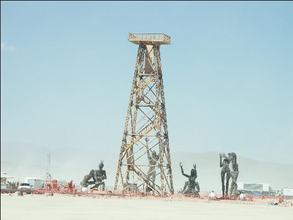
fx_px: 1439
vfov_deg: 8.7
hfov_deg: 11.6
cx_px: 146
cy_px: 110
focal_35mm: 170
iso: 100
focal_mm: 42.93
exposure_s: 1/800
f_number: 7.1
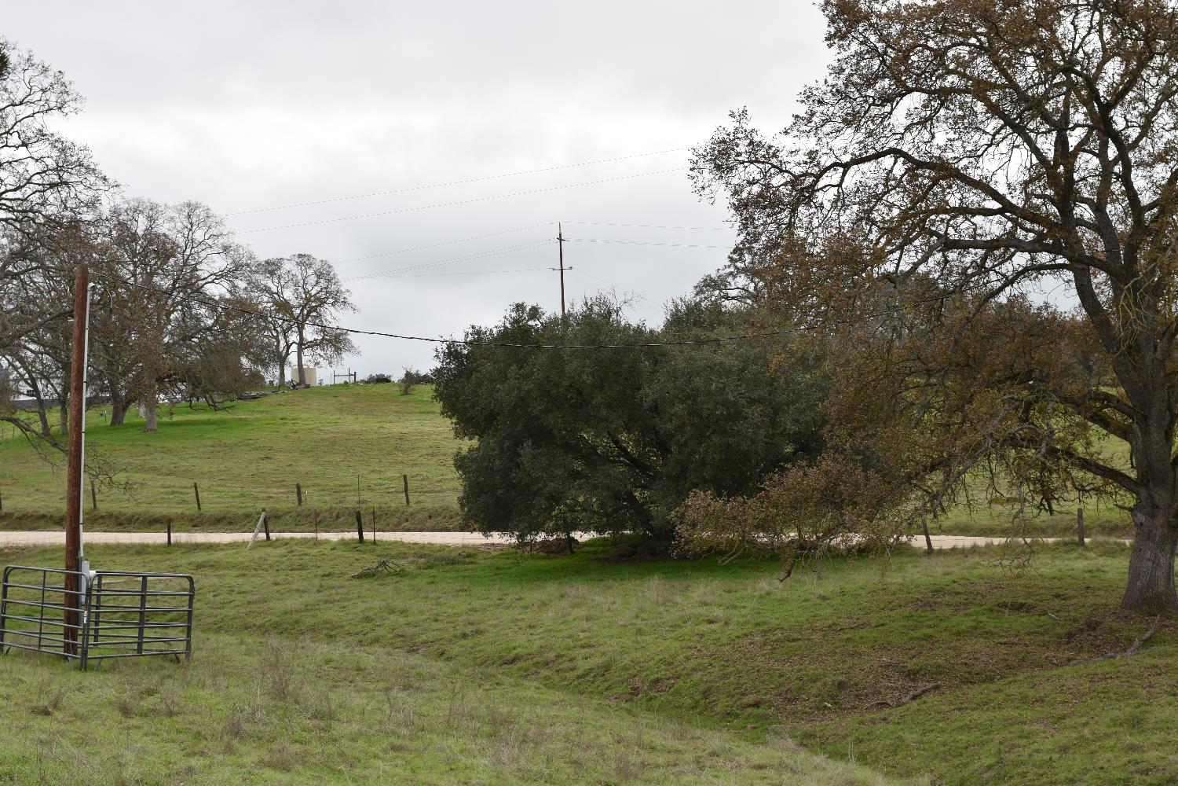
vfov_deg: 25.8
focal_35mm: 52
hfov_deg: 37.9
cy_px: 393
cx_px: 589
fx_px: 1718
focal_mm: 35
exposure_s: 1/250
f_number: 5.6
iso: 100
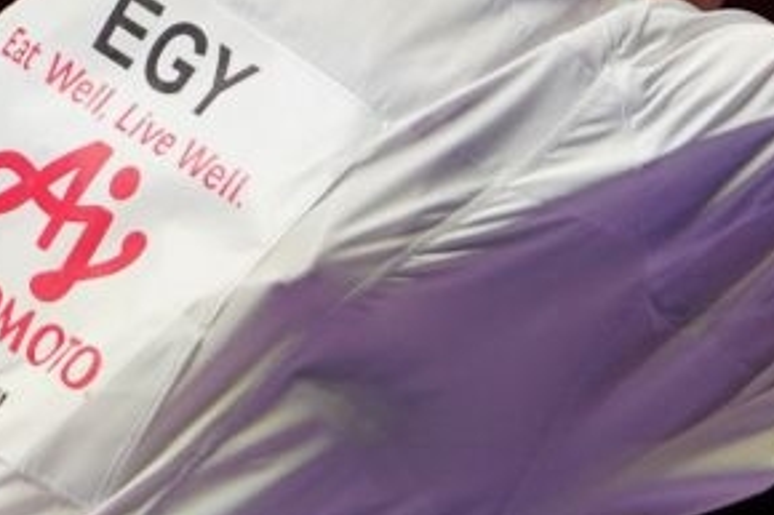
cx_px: 504
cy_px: 384
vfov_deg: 1.3
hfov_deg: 1.9
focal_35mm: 1094
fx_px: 23507
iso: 1600
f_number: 2.8
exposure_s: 1/1000
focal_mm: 176
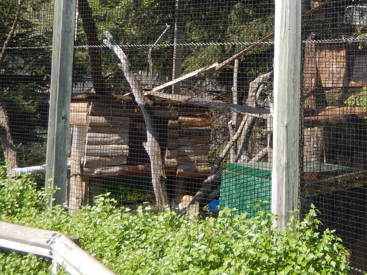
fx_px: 604
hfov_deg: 31.7
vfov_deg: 24.8
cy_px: 18
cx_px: 349
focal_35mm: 57
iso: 125
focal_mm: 4.5
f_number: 3.4
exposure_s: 1/500
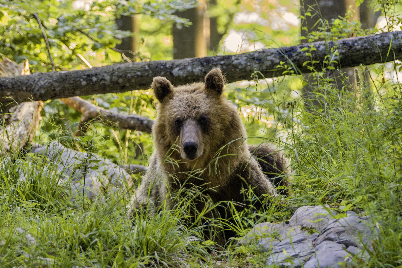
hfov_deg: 5.5
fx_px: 4187
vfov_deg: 3.7
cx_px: 201
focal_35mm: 375
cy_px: 134
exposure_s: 1/25
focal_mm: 250
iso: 1600
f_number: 5.6
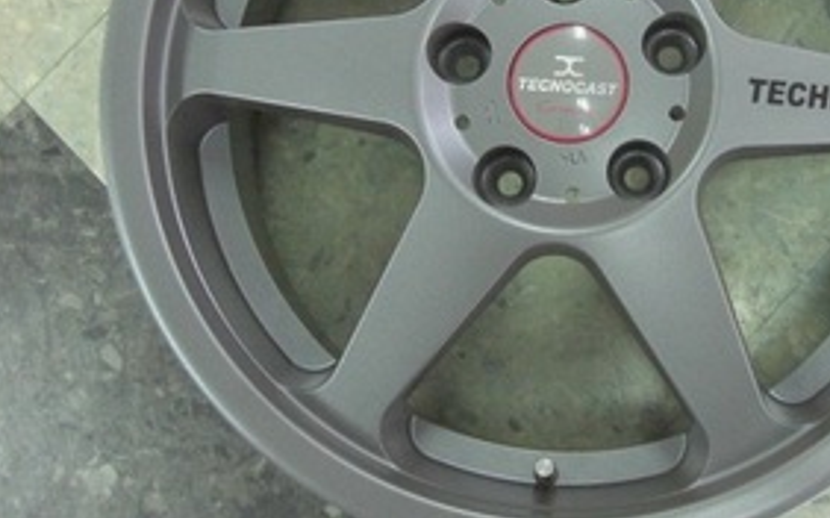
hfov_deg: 33.6
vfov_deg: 21.3
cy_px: 93
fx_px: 1357
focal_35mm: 60
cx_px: 586
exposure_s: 1/60
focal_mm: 7.9
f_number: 2.8
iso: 800
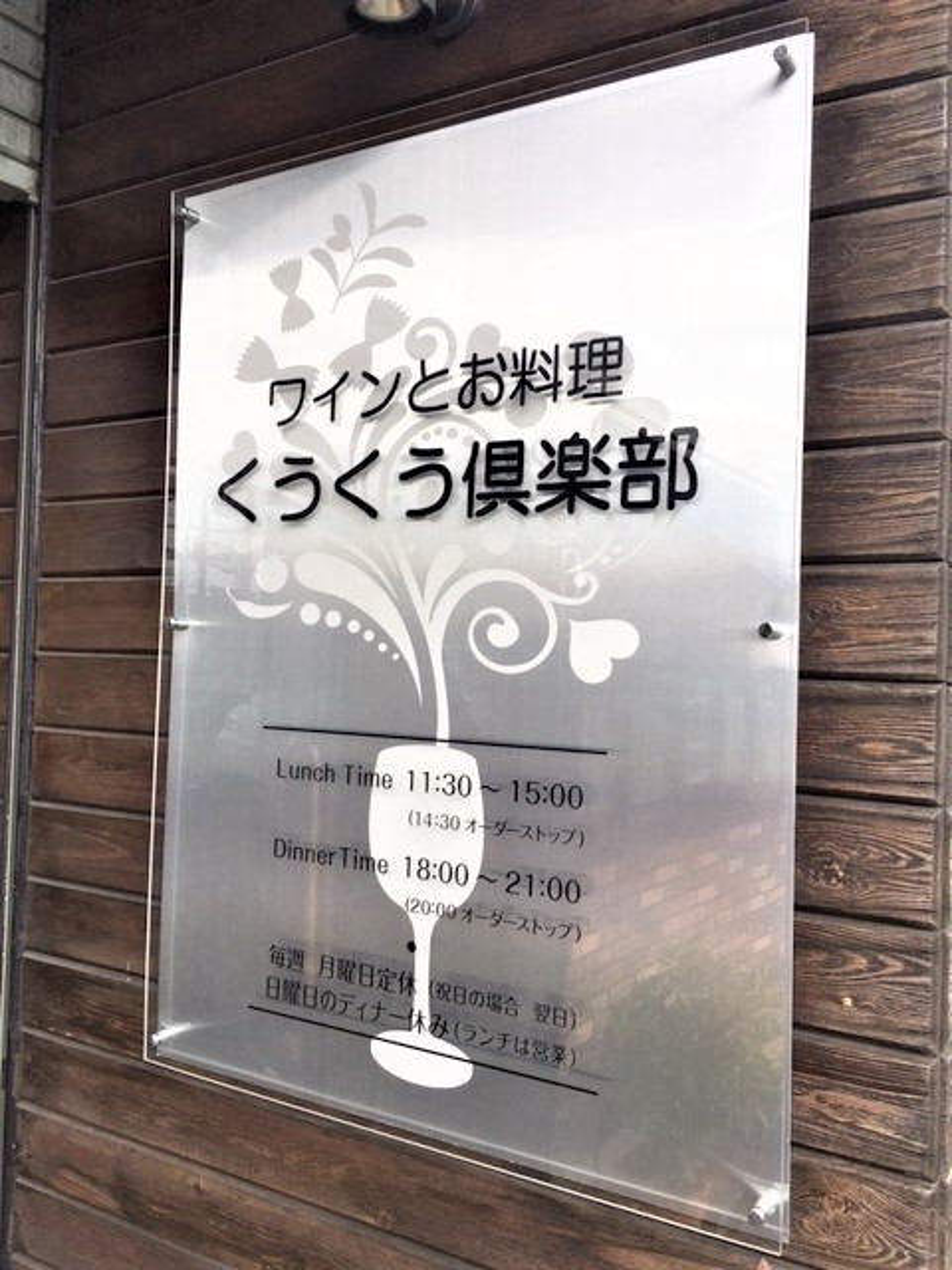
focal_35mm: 29
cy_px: 635
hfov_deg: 48.2
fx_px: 1063
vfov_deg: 61.7
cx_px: 476
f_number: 2.2
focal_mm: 4.15
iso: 25
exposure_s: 1/298
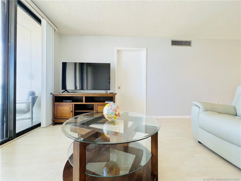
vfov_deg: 89.9
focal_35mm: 13
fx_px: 91
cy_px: 90
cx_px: 120
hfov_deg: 106.2
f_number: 1.8
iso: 160
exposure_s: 1/120
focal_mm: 1.57
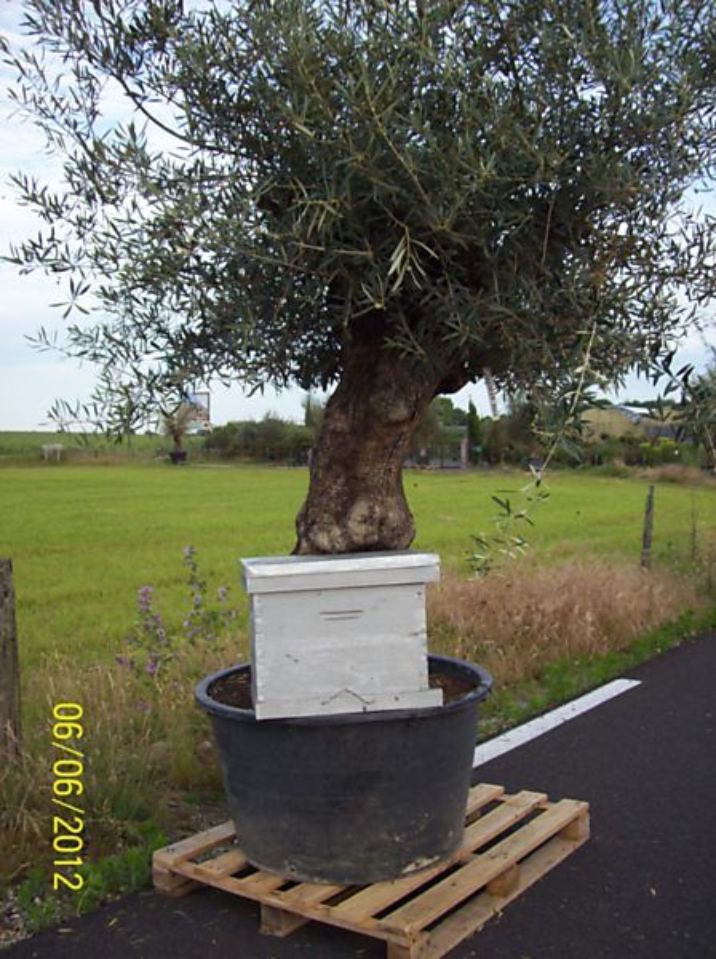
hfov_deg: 39.6
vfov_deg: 51.4
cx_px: 358
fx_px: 996
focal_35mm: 36
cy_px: 480
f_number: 2.7
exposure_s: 1/336
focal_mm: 6
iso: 80
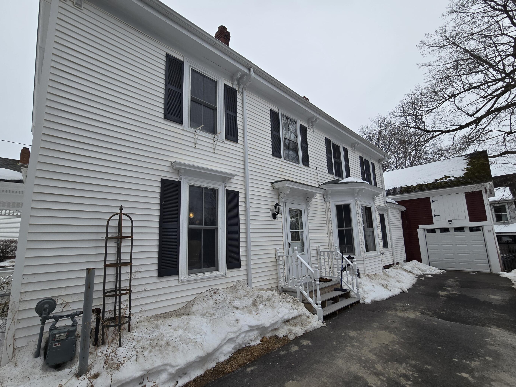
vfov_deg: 85.5
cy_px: 207
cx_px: 247
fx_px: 209
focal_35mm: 14
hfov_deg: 102.0
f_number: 2.2
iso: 50
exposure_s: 1/1044
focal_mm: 2.2
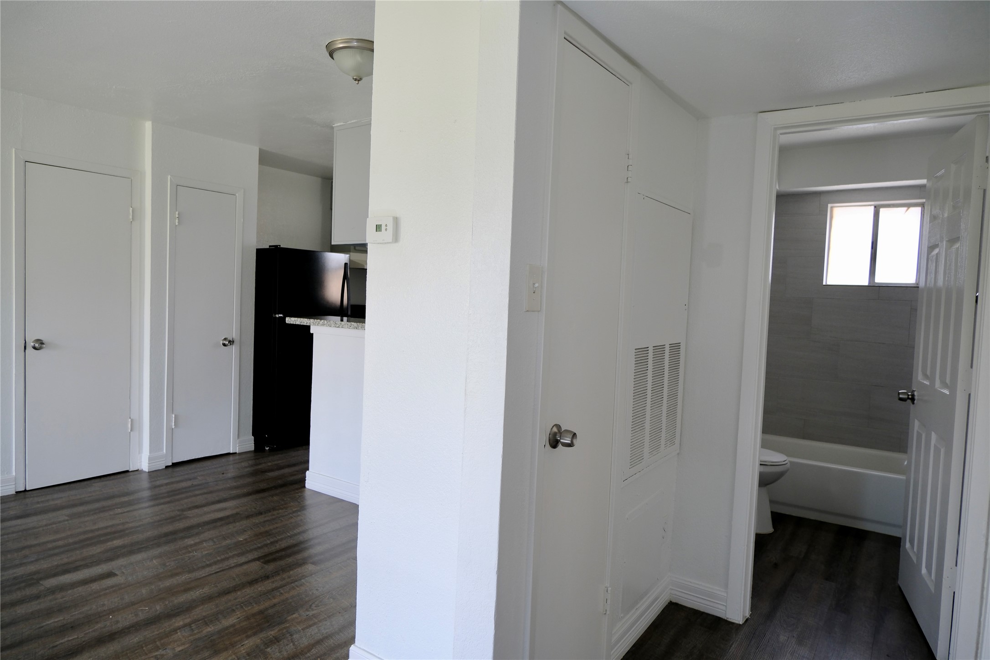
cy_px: 330
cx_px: 495
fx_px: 632
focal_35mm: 23
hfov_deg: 76.1
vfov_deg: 55.1
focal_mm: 15
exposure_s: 1/100
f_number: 3.5
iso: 320
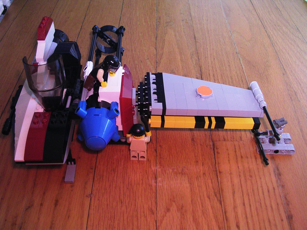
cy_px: 115
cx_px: 154
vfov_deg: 37.7
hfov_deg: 49.0
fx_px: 337
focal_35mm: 38
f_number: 2.8
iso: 303
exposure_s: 1/60.1
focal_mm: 5.8
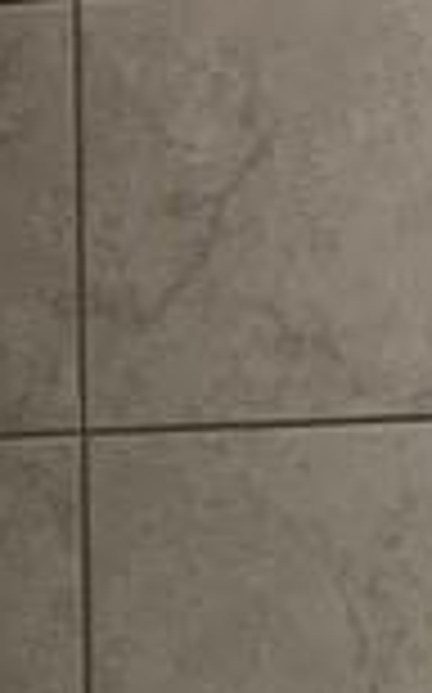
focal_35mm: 183
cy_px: 1548
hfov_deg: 7.2
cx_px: 202
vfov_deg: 10.2
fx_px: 3454
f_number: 1.8
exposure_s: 1/60
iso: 100
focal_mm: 4.25
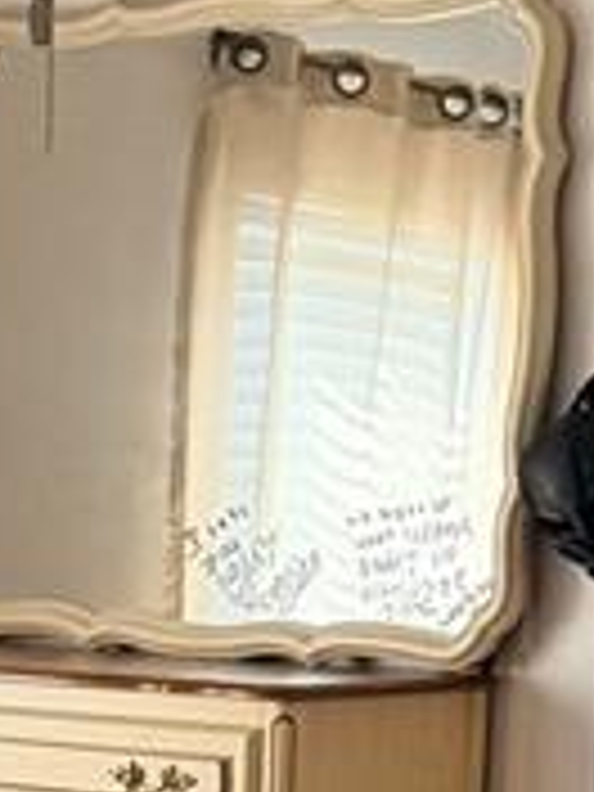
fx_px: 3752
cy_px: 1089
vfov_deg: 11.7
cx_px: 27
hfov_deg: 9.0
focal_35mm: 164
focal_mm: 6.76
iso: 400
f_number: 1.78
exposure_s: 1/60
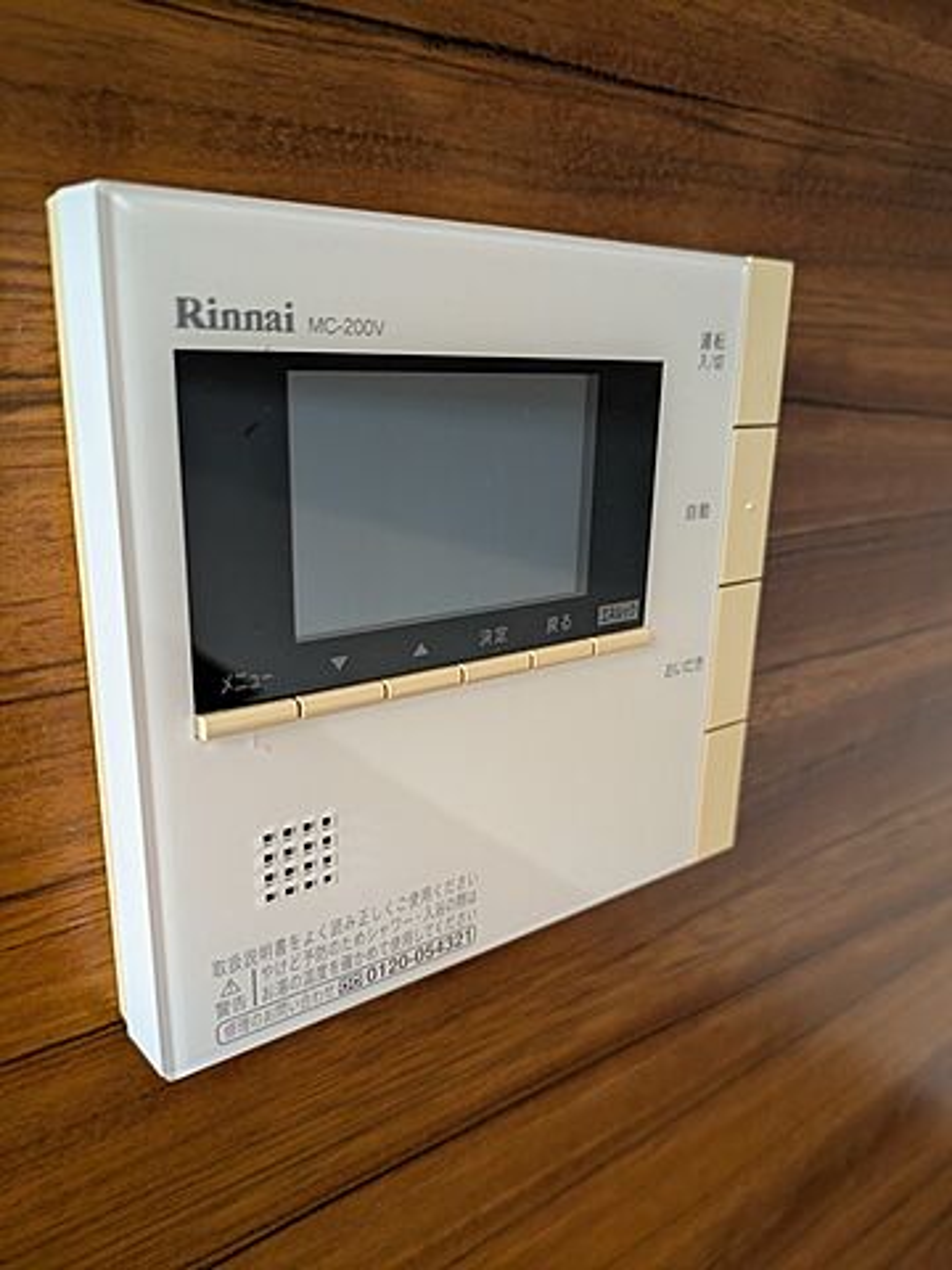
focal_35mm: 25
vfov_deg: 69.4
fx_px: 917
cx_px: 476
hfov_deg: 54.9
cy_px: 635
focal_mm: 5.43
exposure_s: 1/30
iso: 300
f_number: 1.89
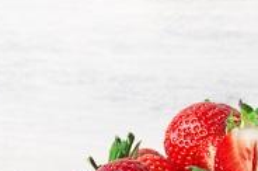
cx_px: 174
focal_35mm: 204
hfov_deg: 10.1
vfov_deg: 6.7
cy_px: 133
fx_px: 1459
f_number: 8
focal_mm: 50
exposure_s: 1/8
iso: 100
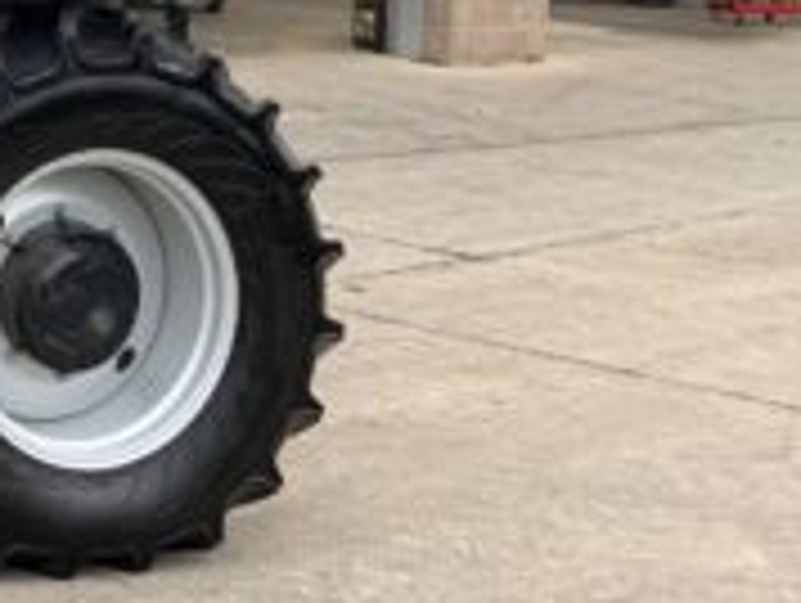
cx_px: -418
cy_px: -184
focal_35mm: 104
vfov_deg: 13.7
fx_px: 2410
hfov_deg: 17.0
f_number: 1.8
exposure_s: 1/122
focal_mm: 3
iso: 50
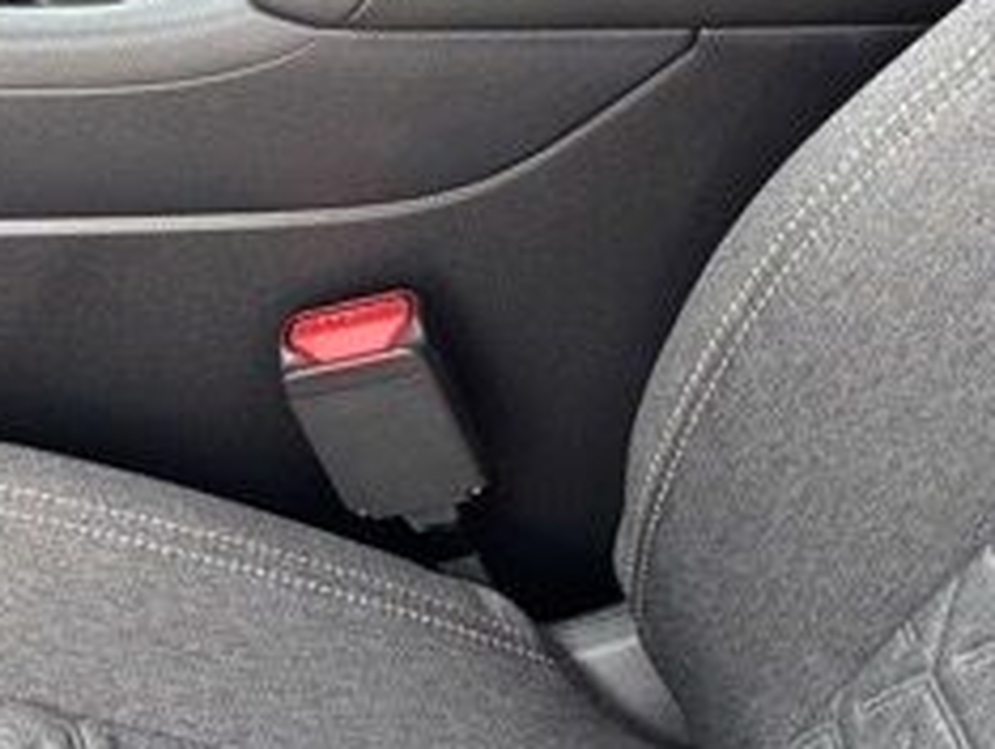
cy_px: 209
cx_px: -26
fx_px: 3021
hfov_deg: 18.2
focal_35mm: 105
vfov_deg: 14.1
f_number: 1.78
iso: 160
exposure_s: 1/121
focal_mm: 6.76
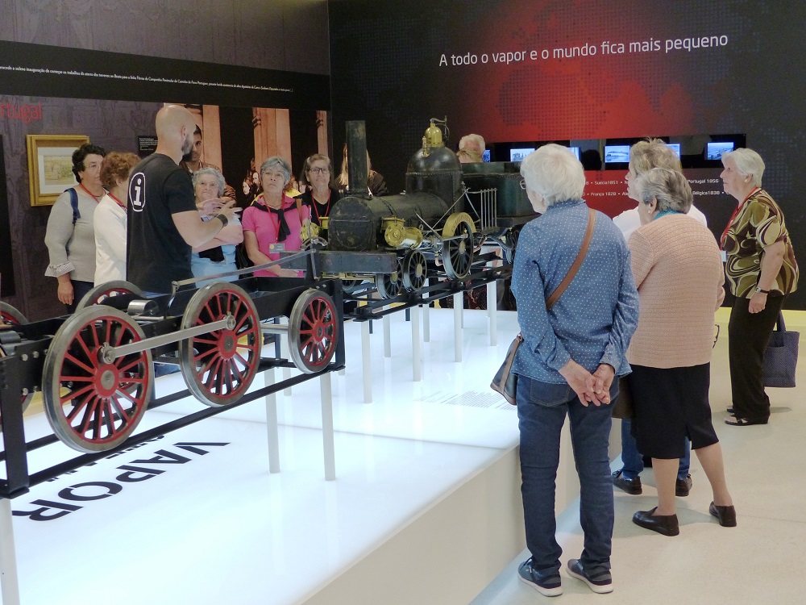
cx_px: 403
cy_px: 302
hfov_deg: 42.9
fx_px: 1024
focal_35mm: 44
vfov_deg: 32.9
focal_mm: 7.8
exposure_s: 1/50
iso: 400
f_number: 2.8
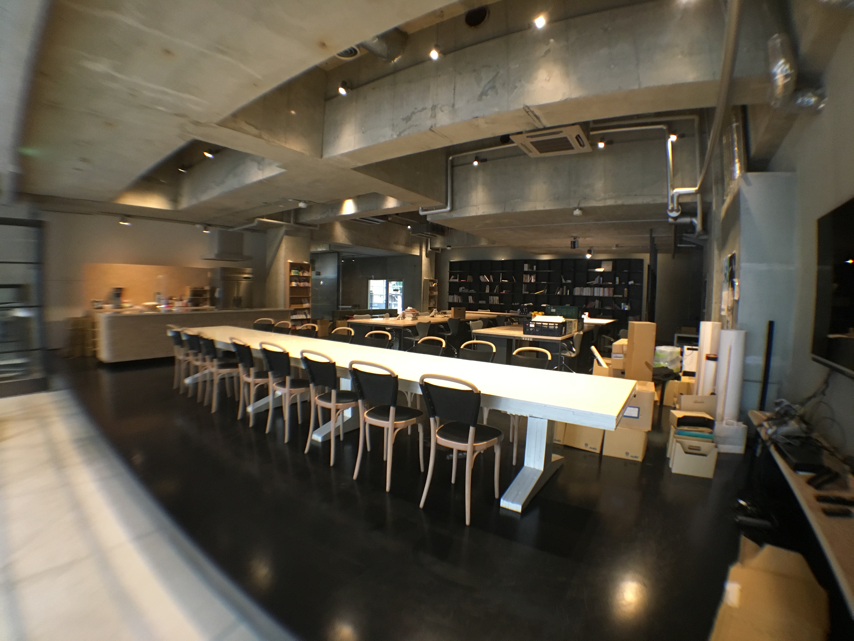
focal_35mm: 29
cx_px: 427
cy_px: 320
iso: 160
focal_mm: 4.15
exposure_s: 1/30
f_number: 2.2
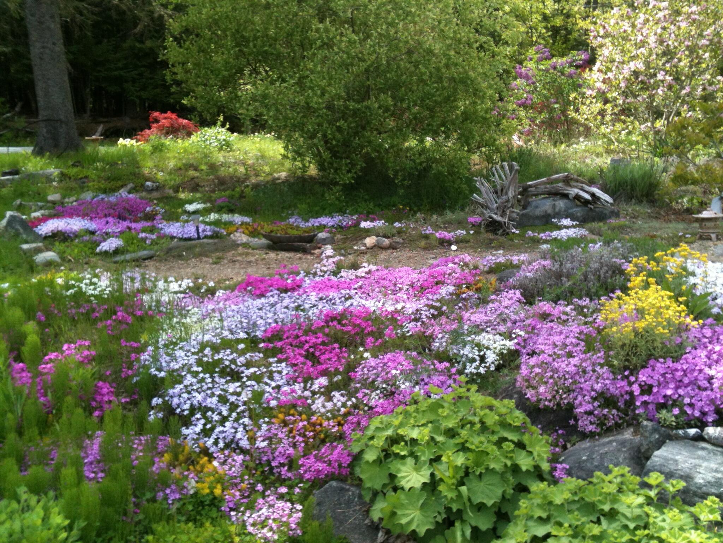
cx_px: 362
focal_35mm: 35
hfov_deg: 52.6
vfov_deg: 40.7
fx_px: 731
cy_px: 272
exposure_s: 1/337
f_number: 2.8
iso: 64
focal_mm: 3.85
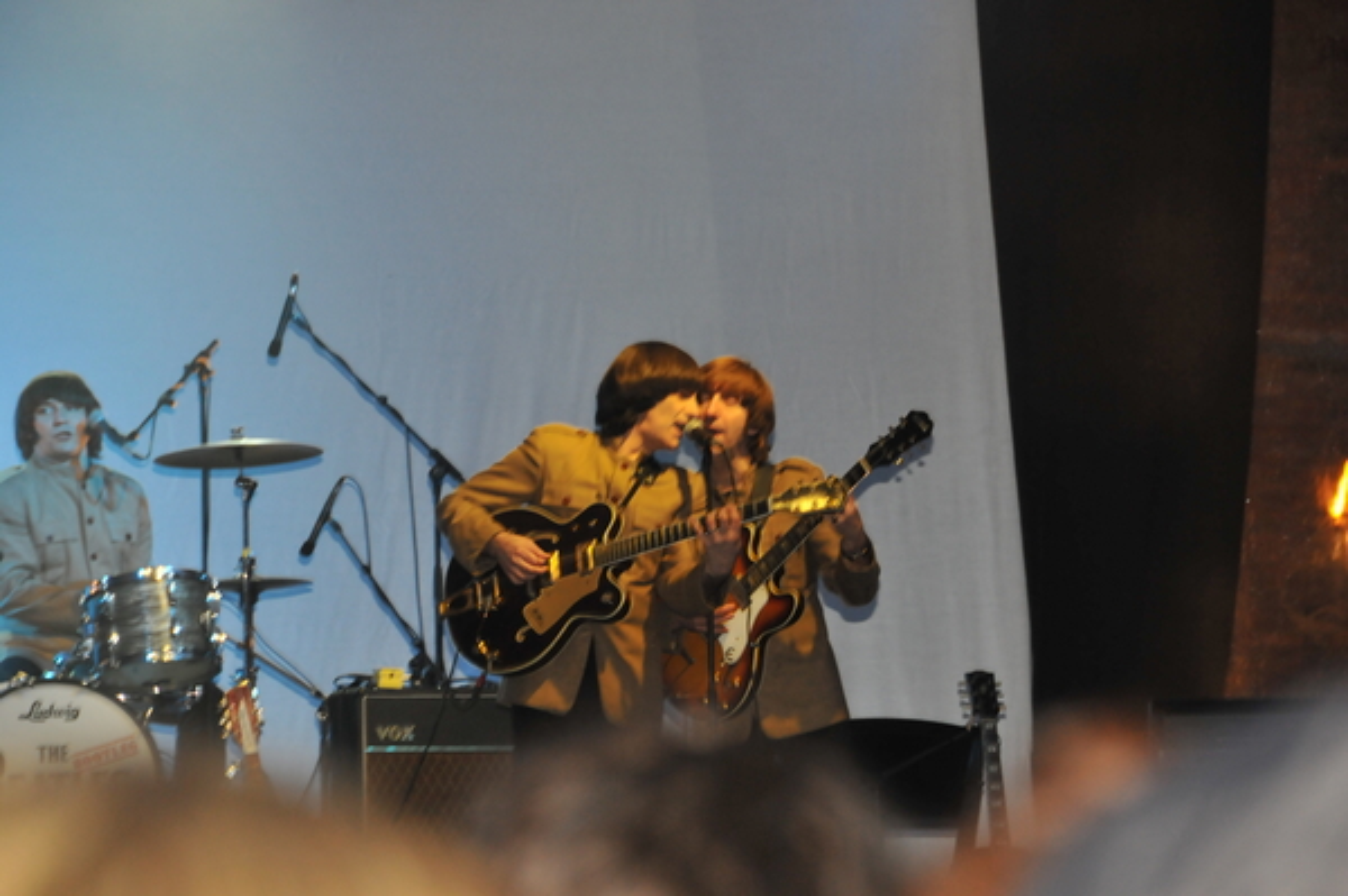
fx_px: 11224
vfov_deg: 4.6
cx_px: 674
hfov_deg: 6.9
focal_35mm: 300
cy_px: 448
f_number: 7.1
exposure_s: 1/60
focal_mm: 200
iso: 1000
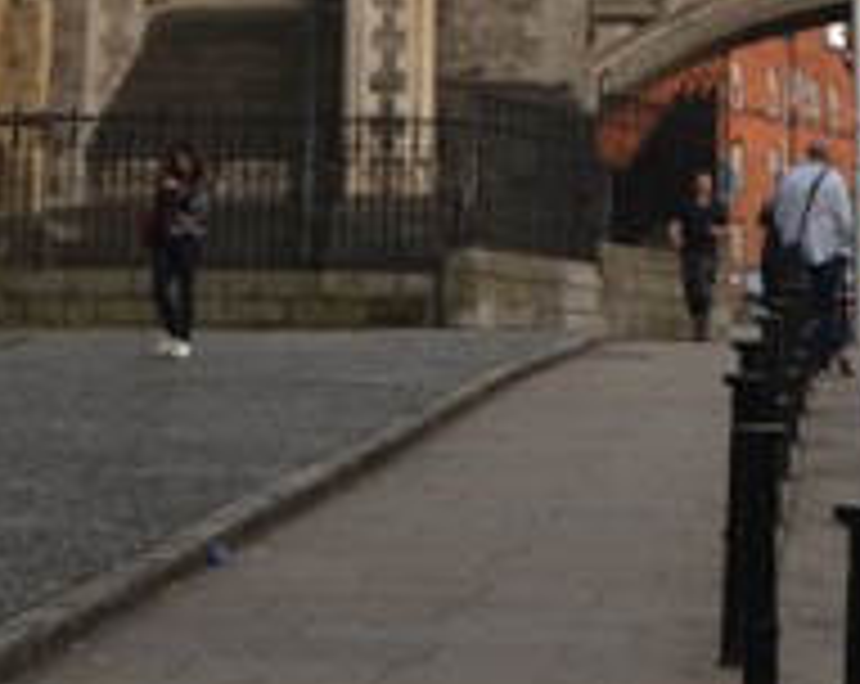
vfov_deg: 9.2
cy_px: -724
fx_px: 3963
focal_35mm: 156
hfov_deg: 12.4
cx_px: 567
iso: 220
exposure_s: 1/125
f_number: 5.6
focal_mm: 22
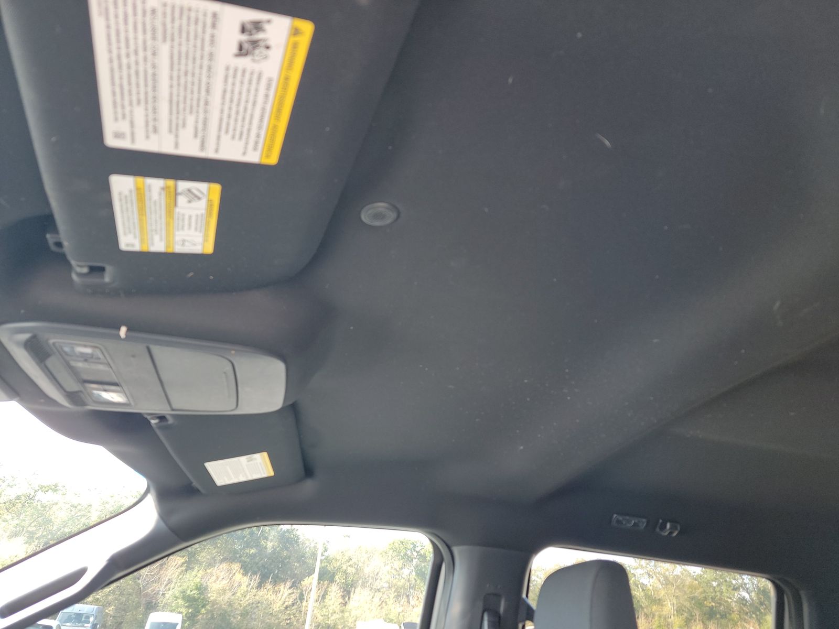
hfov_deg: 71.6
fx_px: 582
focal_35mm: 24
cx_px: 420
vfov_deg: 56.8
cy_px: 314
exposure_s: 1/59
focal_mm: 6.7
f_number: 1.8
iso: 157
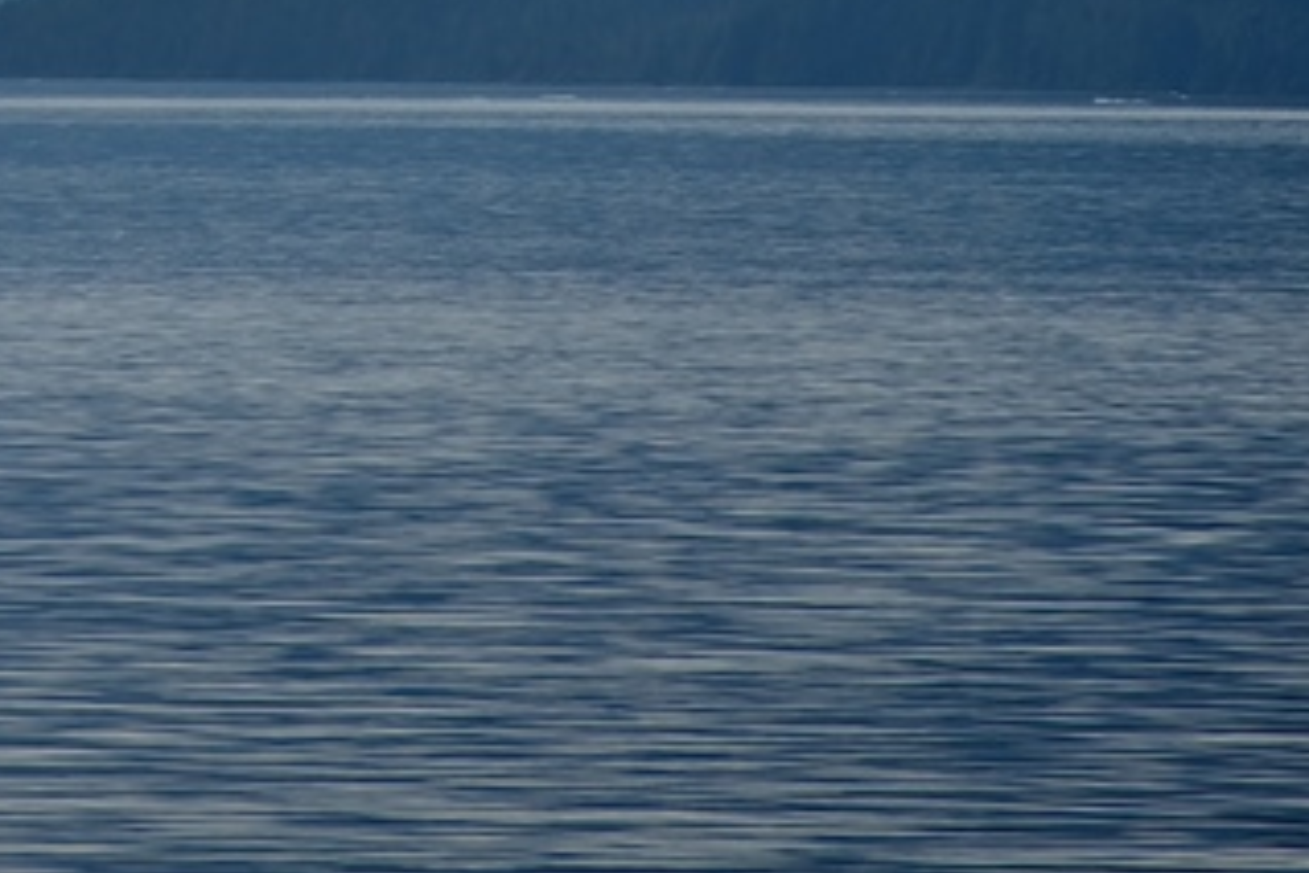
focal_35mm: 927
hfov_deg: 2.2
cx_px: -585
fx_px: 33704
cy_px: -840
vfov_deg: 1.5
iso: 100
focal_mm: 230
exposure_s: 1/500
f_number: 7.1
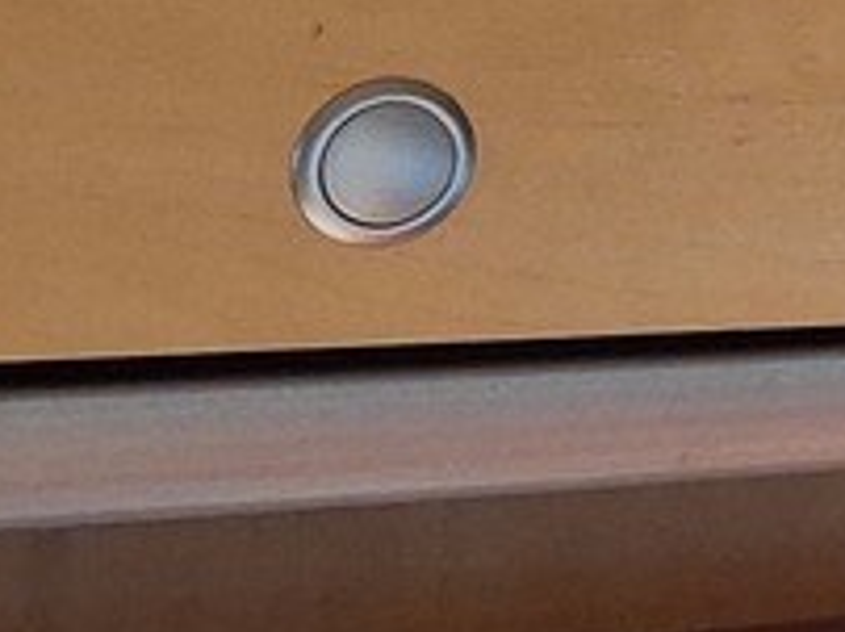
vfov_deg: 8.8
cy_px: -306
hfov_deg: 8.6
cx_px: 2958
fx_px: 3999
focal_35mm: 164
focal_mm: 5.54
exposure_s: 1/33
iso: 320
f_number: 1.8
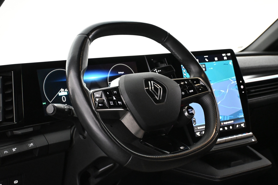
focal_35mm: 47
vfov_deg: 28.5
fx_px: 365
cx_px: 139
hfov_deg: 41.7
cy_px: 92
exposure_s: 1/60
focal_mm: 31.5
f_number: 5
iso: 7200
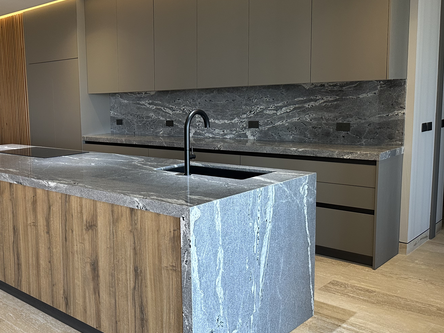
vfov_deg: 38.7
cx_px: 103
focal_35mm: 37
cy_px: 162
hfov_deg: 47.9
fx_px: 475
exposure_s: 1/120
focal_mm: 6.86
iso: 200
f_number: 1.78
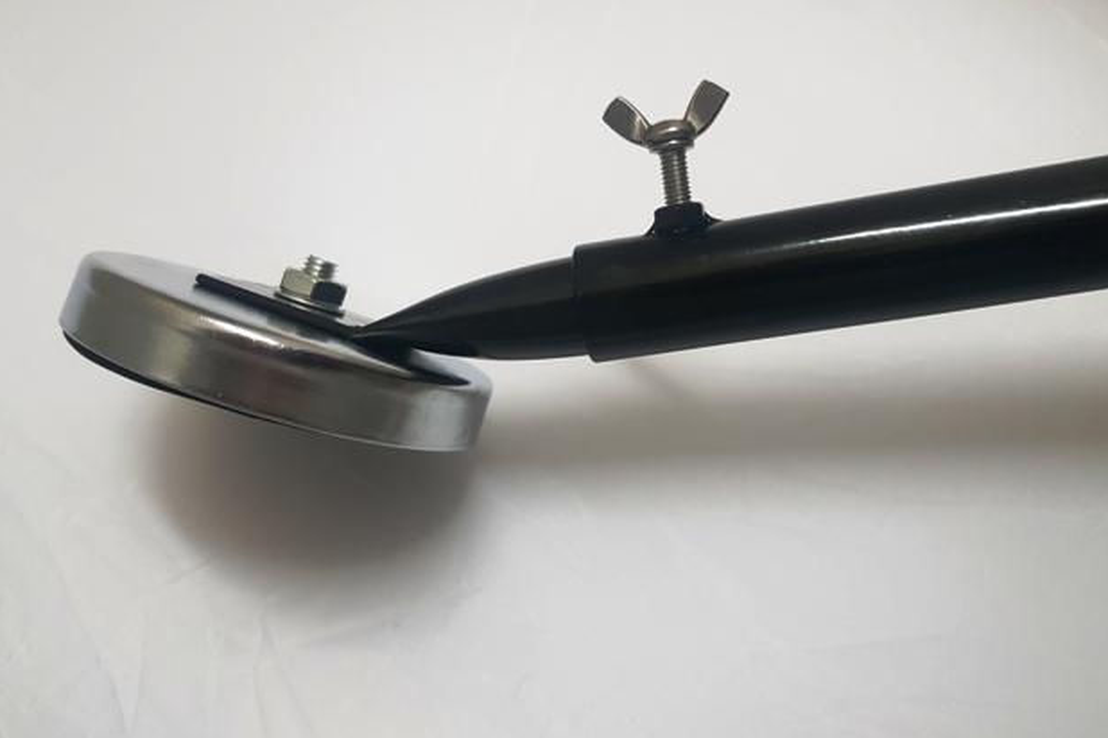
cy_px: 312
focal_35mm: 28
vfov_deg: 46.2
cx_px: 568
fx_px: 862
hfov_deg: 65.5
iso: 250
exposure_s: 1/50
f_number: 1.7
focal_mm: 4.2
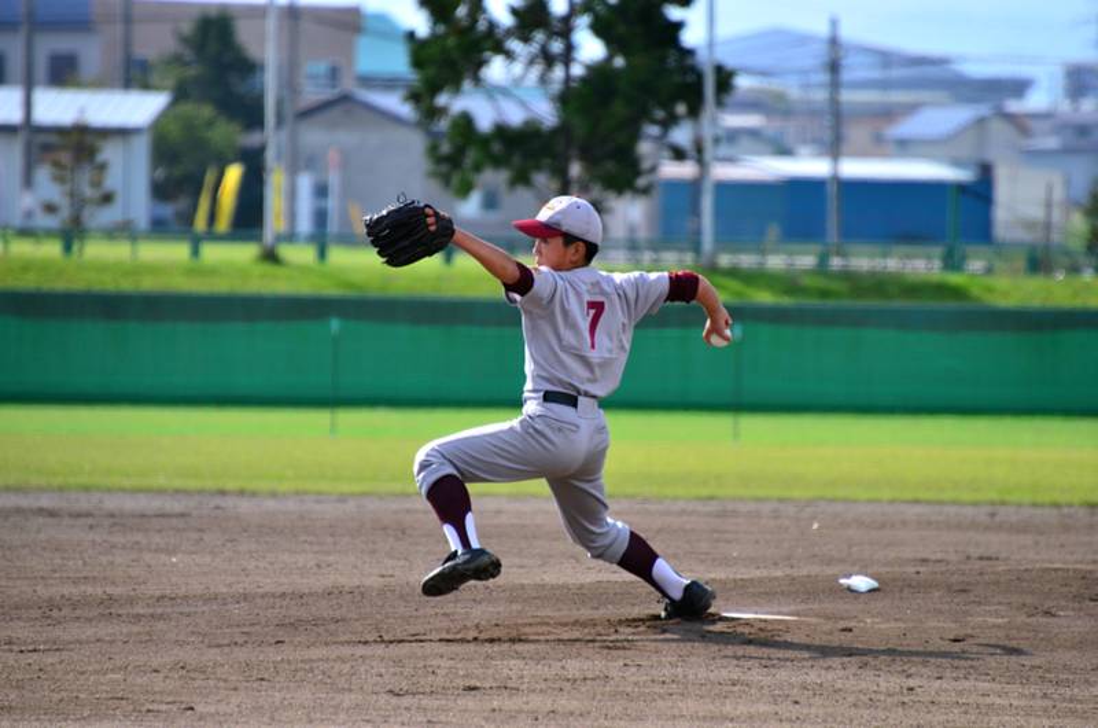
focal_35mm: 450
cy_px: 364
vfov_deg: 3.0
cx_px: 549
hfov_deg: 4.6
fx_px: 13698
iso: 400
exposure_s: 1/1600
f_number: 5.6
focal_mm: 300
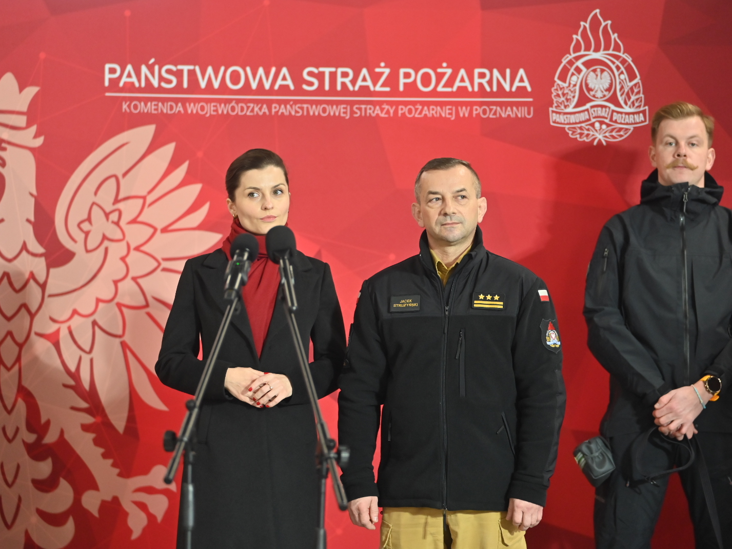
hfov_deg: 15.1
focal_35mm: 131
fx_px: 2770
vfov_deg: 11.3
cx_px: 385
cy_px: 276
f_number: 2.8
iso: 2000
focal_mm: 120
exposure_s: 1/400
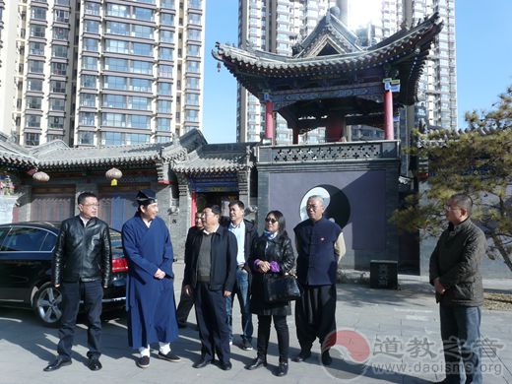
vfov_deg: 49.7
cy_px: 192
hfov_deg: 63.4
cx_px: 256
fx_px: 414
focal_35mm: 28
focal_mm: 4.6
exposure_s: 1/200
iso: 100
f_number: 5.6
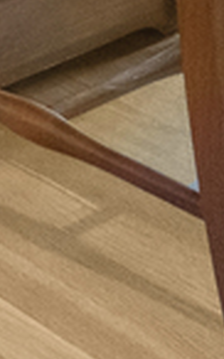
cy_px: -602
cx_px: -27
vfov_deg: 9.5
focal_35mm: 187
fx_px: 1827
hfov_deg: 7.0
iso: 12800
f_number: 8
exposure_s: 1/25
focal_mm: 16.5
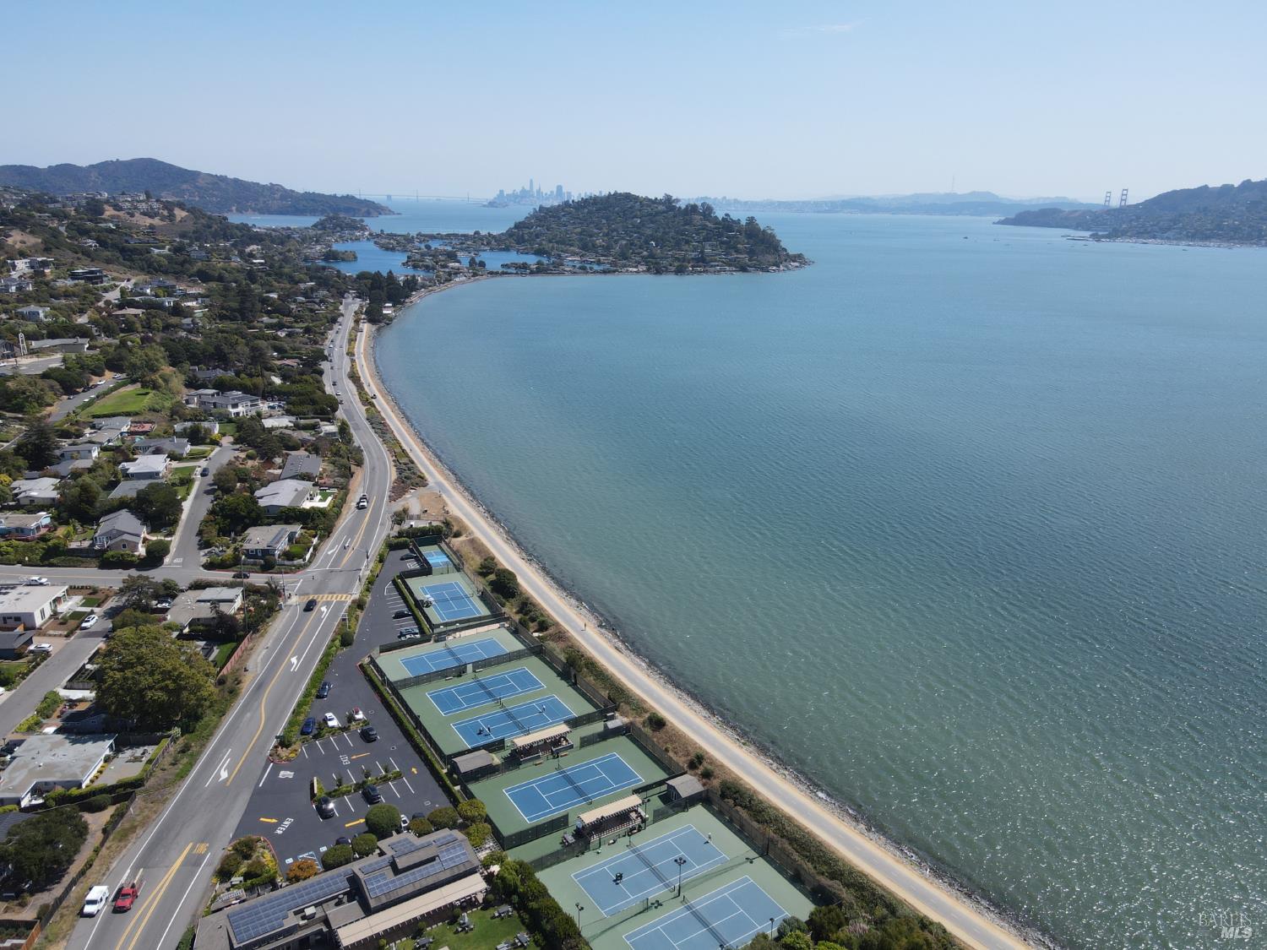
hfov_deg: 71.6
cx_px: 634
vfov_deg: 56.8
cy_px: 475
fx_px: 878
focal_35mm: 24
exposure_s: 1/725
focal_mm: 4.5
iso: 100
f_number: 2.8
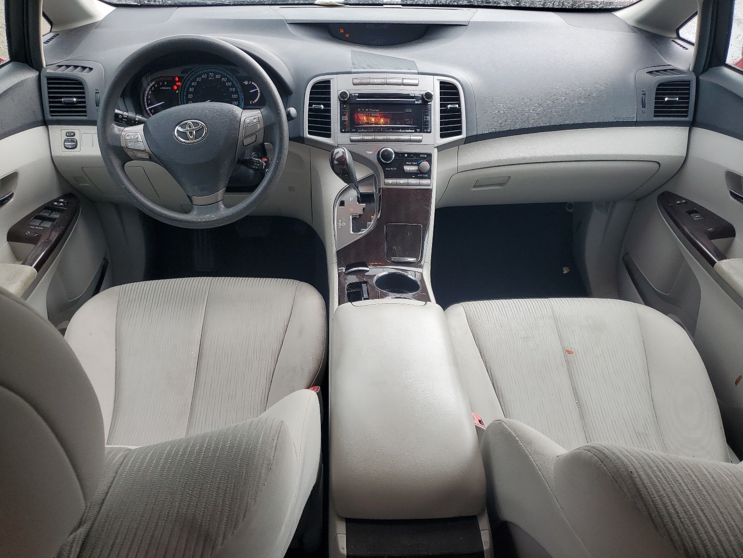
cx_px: 372
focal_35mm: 26
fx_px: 558
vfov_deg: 53.1
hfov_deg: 67.3
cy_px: 279
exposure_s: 1/120
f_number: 1.5
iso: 52
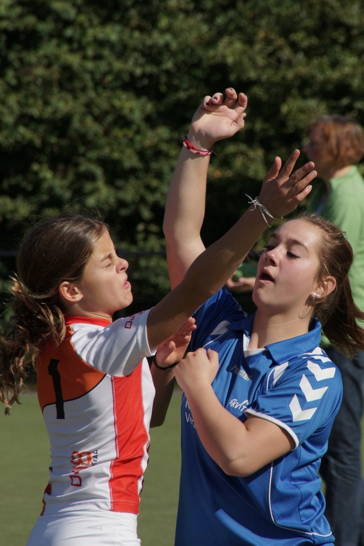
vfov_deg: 5.5
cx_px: 182
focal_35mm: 375
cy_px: 273
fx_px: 5691
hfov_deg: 3.7
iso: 200
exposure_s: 1/640
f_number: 11
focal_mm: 250
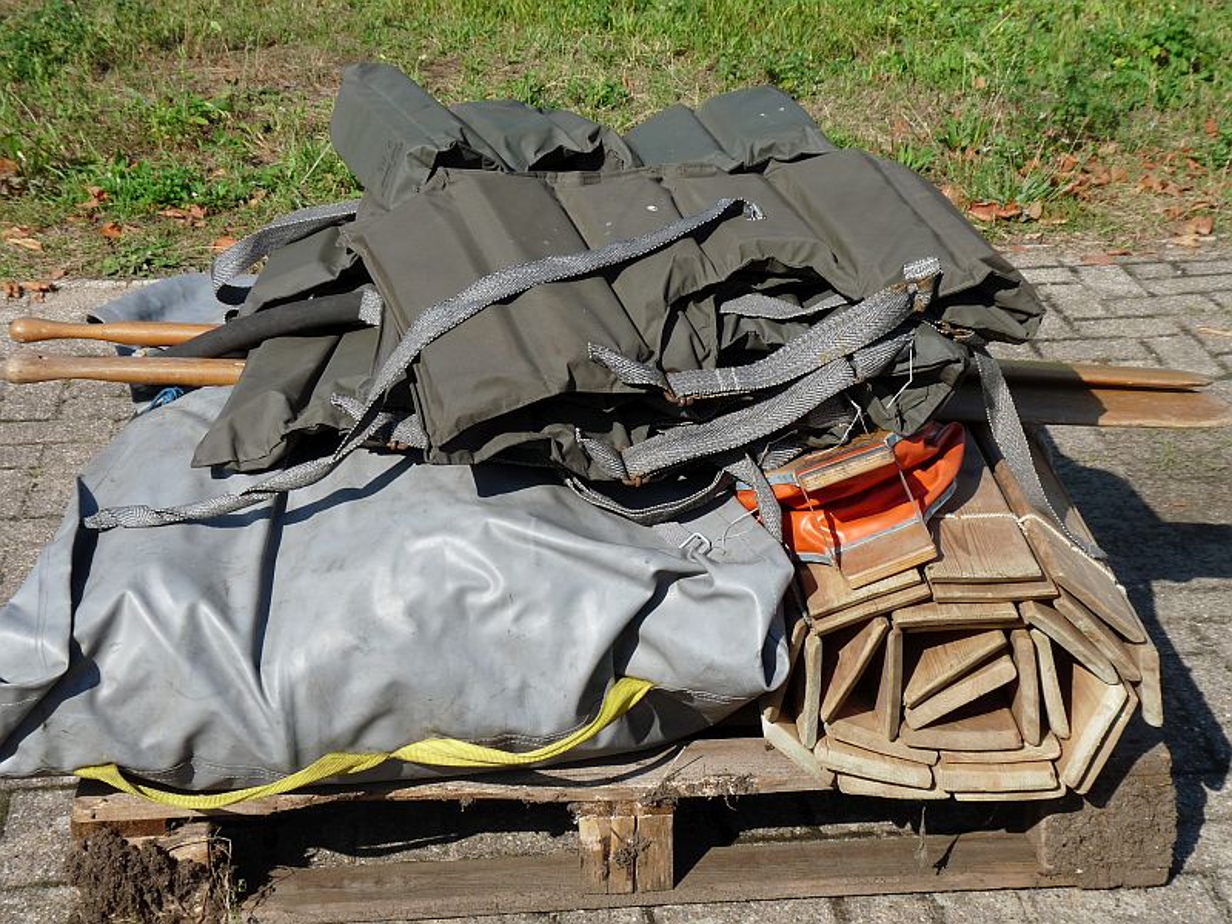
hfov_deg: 30.7
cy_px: 462
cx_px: 616
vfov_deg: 23.3
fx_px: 2242
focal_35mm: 63
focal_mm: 11.1
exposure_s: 1/400
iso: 100
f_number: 5.6
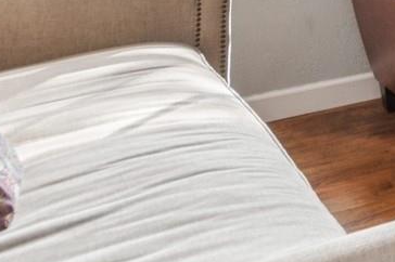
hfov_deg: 18.5
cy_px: -225
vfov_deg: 16.7
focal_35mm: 66
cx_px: 807
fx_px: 723
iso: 200
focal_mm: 10
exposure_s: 1/25
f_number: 8
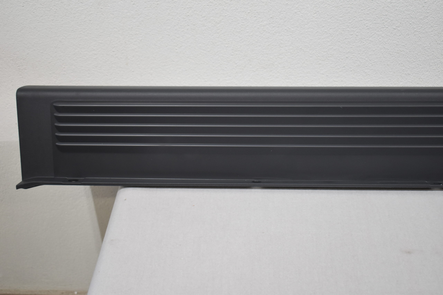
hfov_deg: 37.8
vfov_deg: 25.8
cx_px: 222
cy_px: 148
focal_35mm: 52
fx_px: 646
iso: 800
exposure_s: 1/125
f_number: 4.5
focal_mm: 35
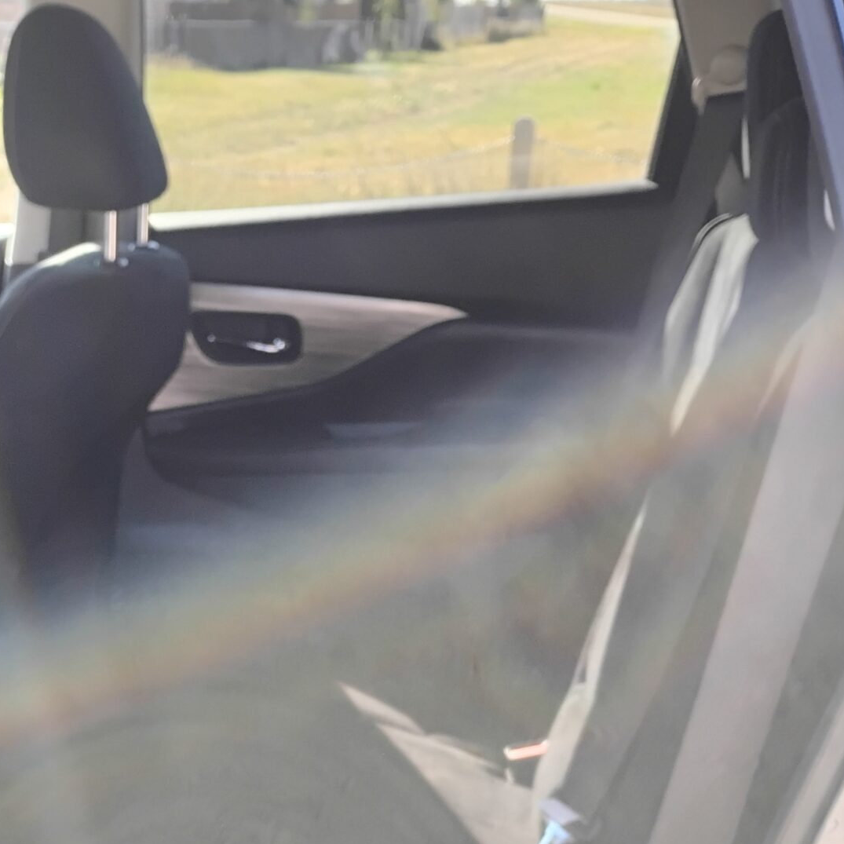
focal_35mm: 59
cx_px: 136
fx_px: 1628
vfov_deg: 27.4
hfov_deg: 28.3
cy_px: 841
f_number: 1.8
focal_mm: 4.26
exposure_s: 1/120
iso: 325
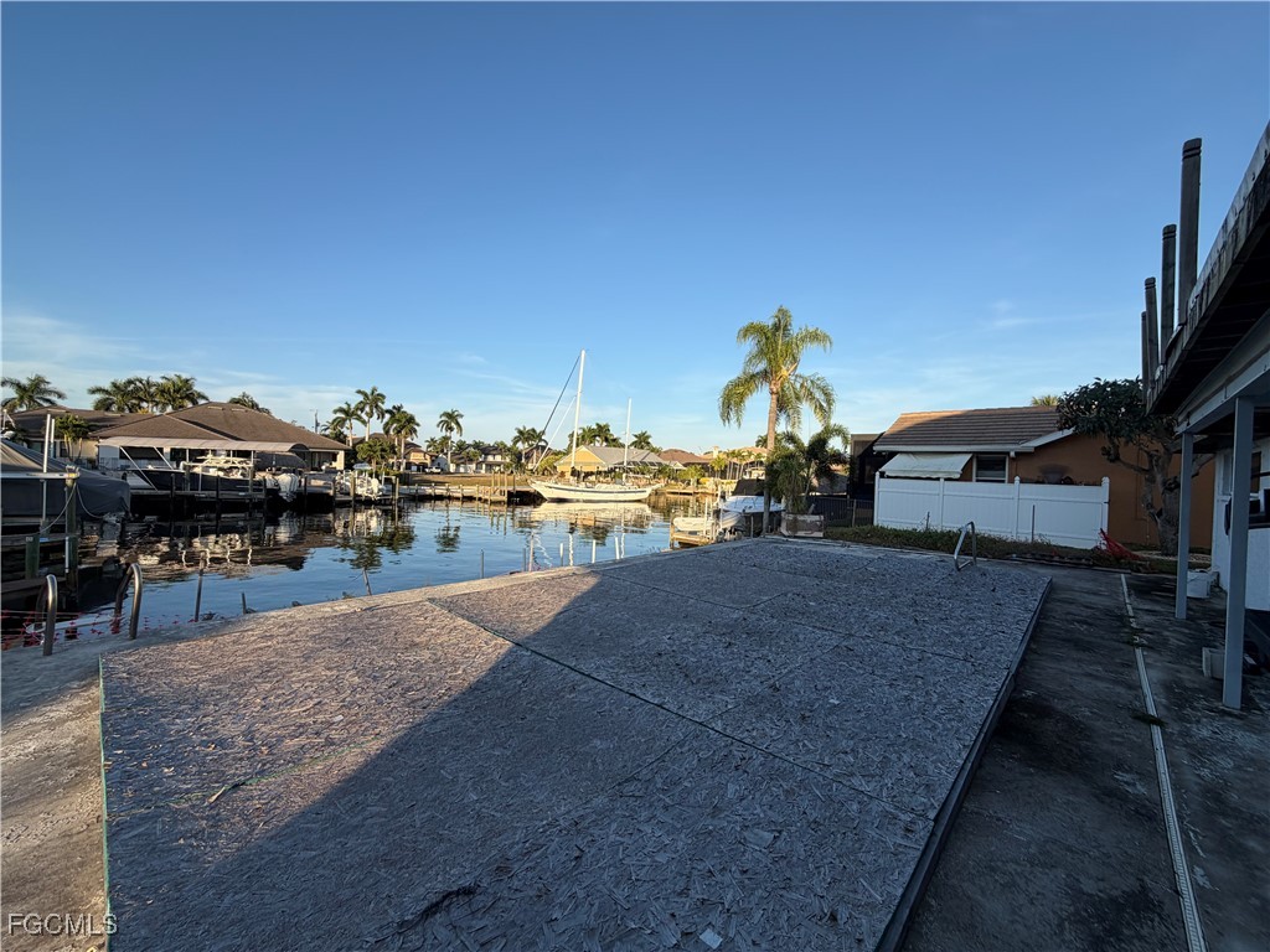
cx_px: 635
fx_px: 514
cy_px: 476
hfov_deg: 102.1
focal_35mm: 14
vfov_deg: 85.7
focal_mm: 2.22
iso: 32
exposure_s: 1/770
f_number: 2.2
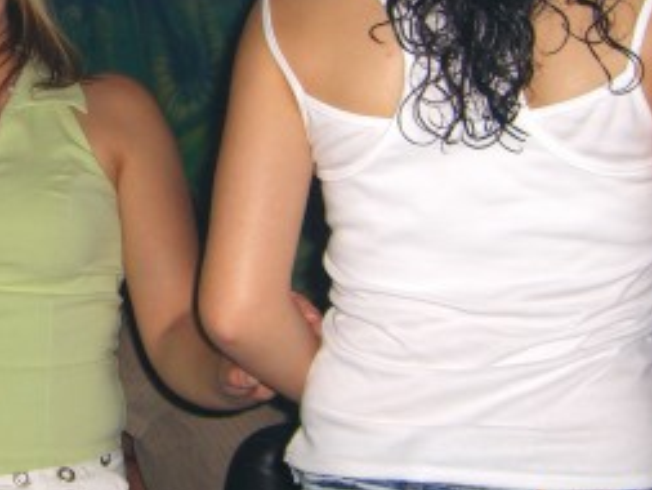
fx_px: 1696
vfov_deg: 16.3
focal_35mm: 90
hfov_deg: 21.1
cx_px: 23
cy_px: 98
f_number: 2.8
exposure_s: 1/60
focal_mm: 7.9
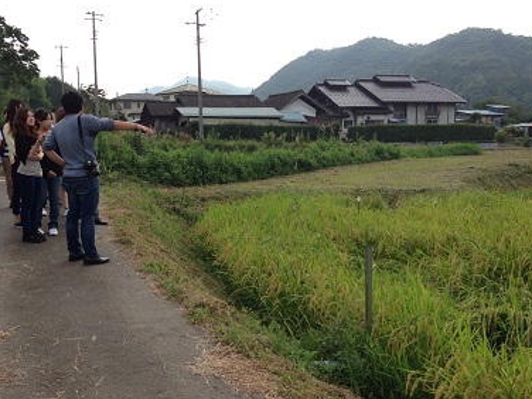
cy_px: 219
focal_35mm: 43
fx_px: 661
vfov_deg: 33.6
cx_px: 242
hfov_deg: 43.8
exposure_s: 1/723
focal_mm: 4.13
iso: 50
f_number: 2.4
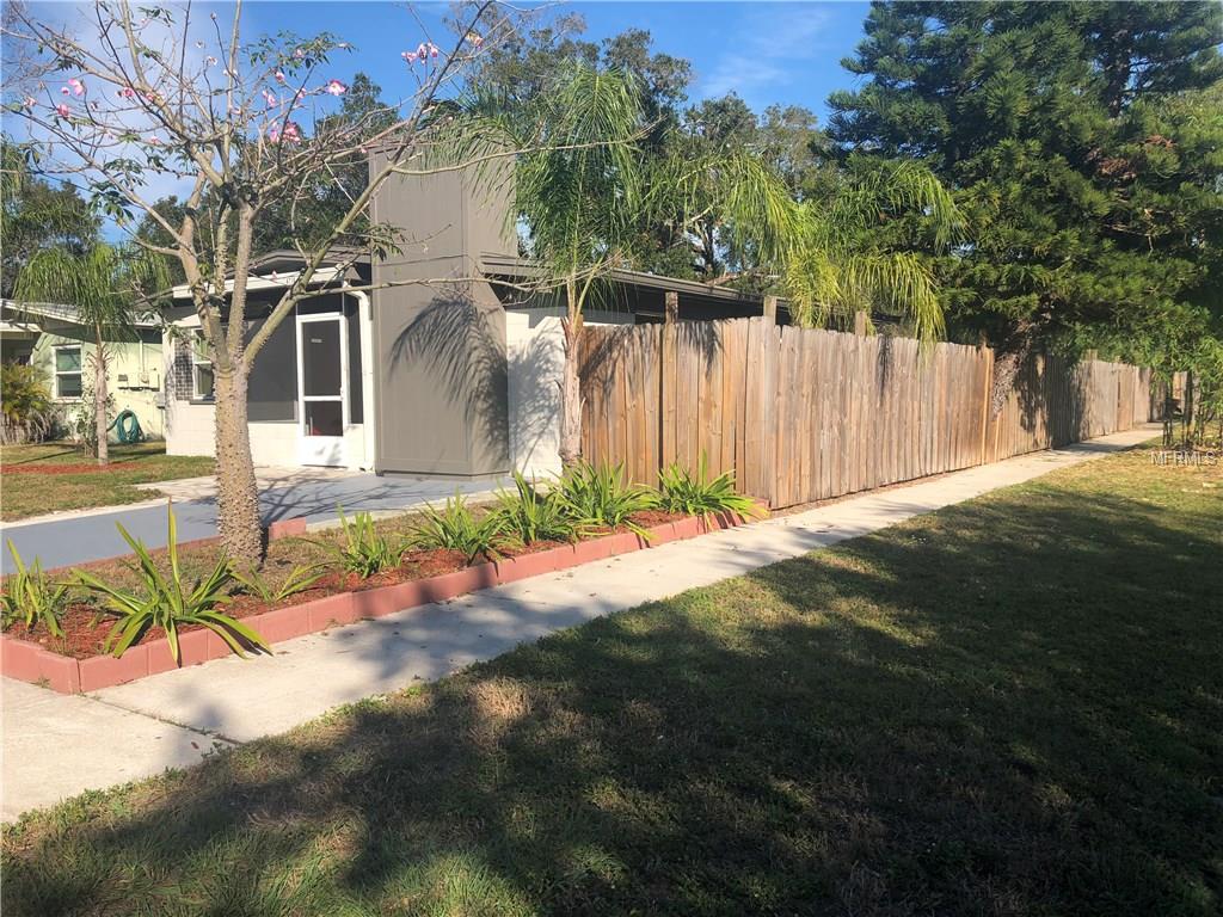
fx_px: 1025
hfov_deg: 61.7
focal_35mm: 29
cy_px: 458
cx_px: 612
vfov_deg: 48.2
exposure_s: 1/1675
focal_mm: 3.99
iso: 20
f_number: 1.8
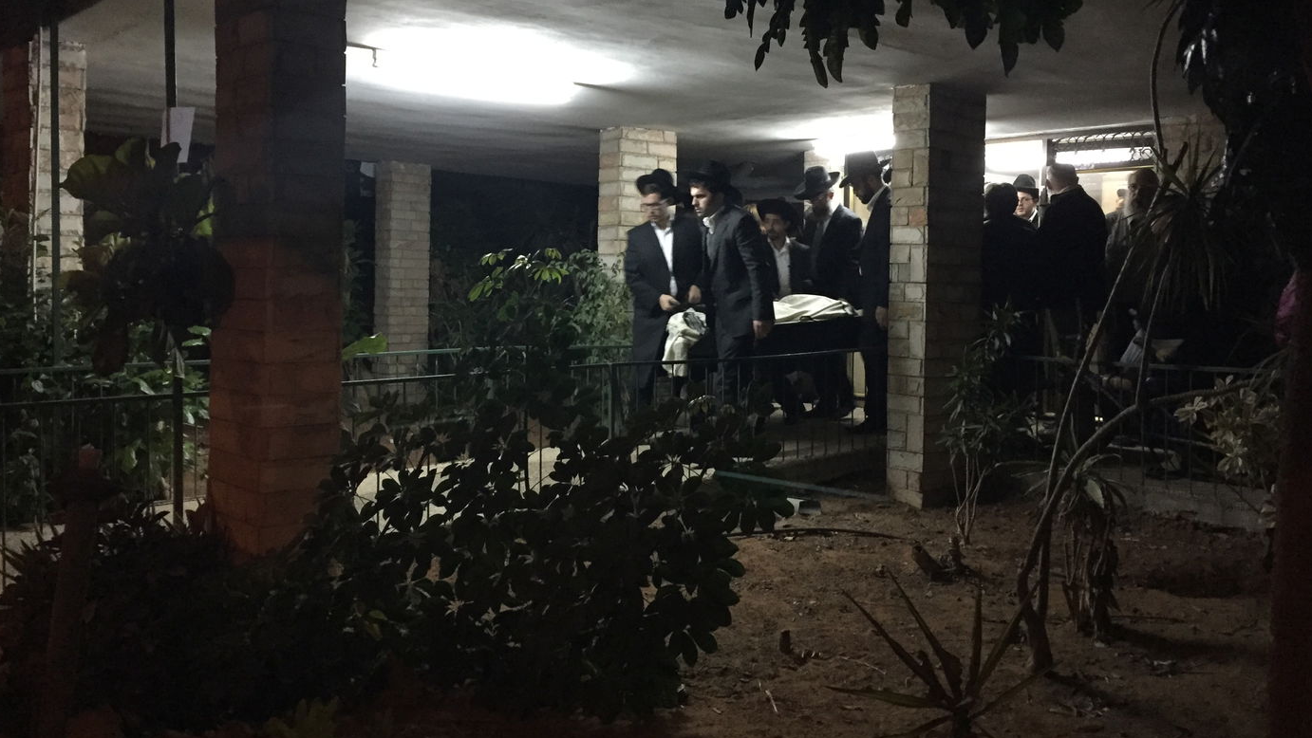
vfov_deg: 36.6
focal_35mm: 32
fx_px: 1113
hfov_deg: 61.0
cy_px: 300
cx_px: 652
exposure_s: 1/15
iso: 320
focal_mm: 4.15
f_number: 2.2
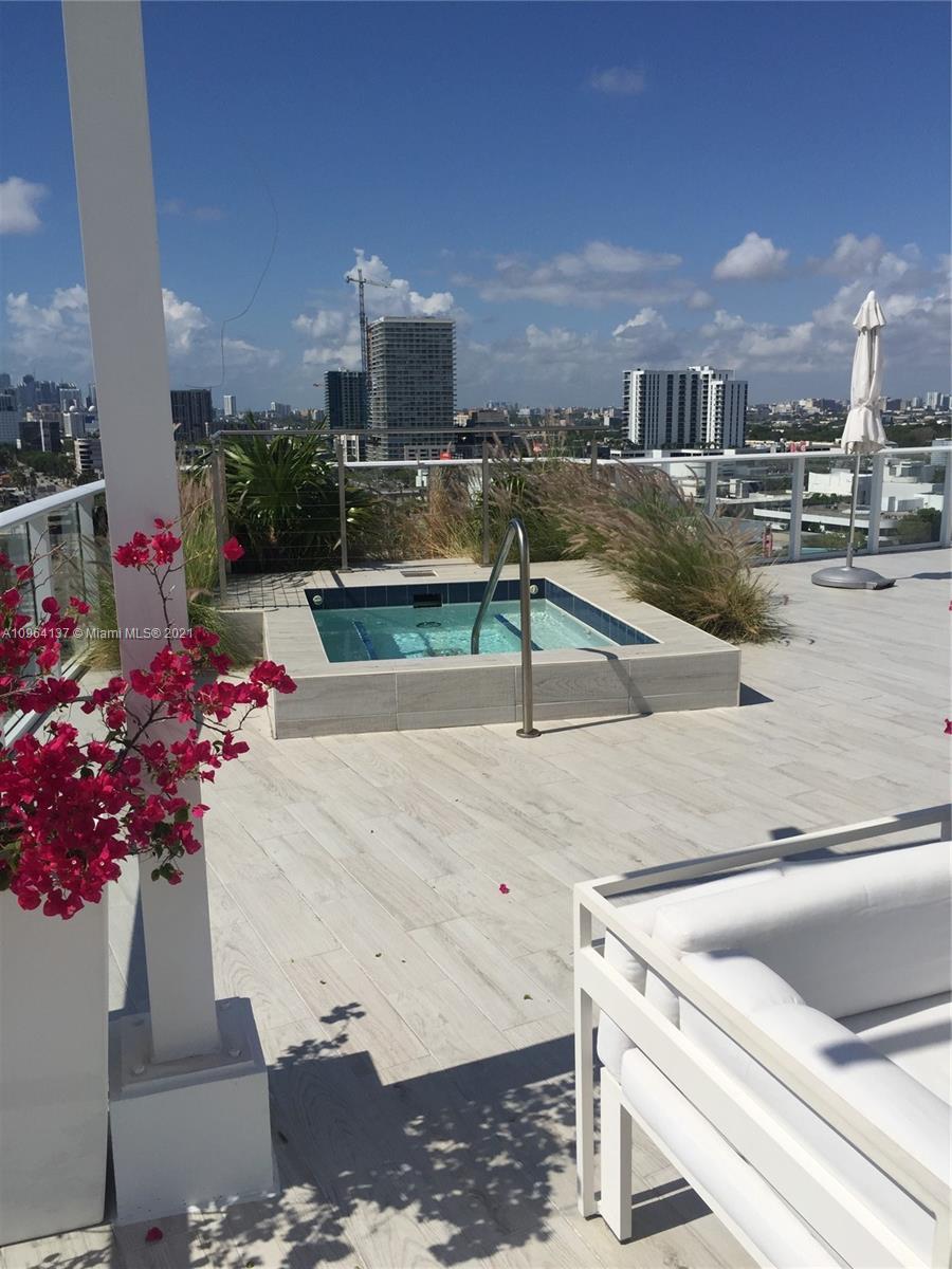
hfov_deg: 48.2
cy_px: 634
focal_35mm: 29
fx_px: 1063
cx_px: 476
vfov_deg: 61.7
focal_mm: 4.15
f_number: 2.2
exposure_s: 1/5650
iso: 32
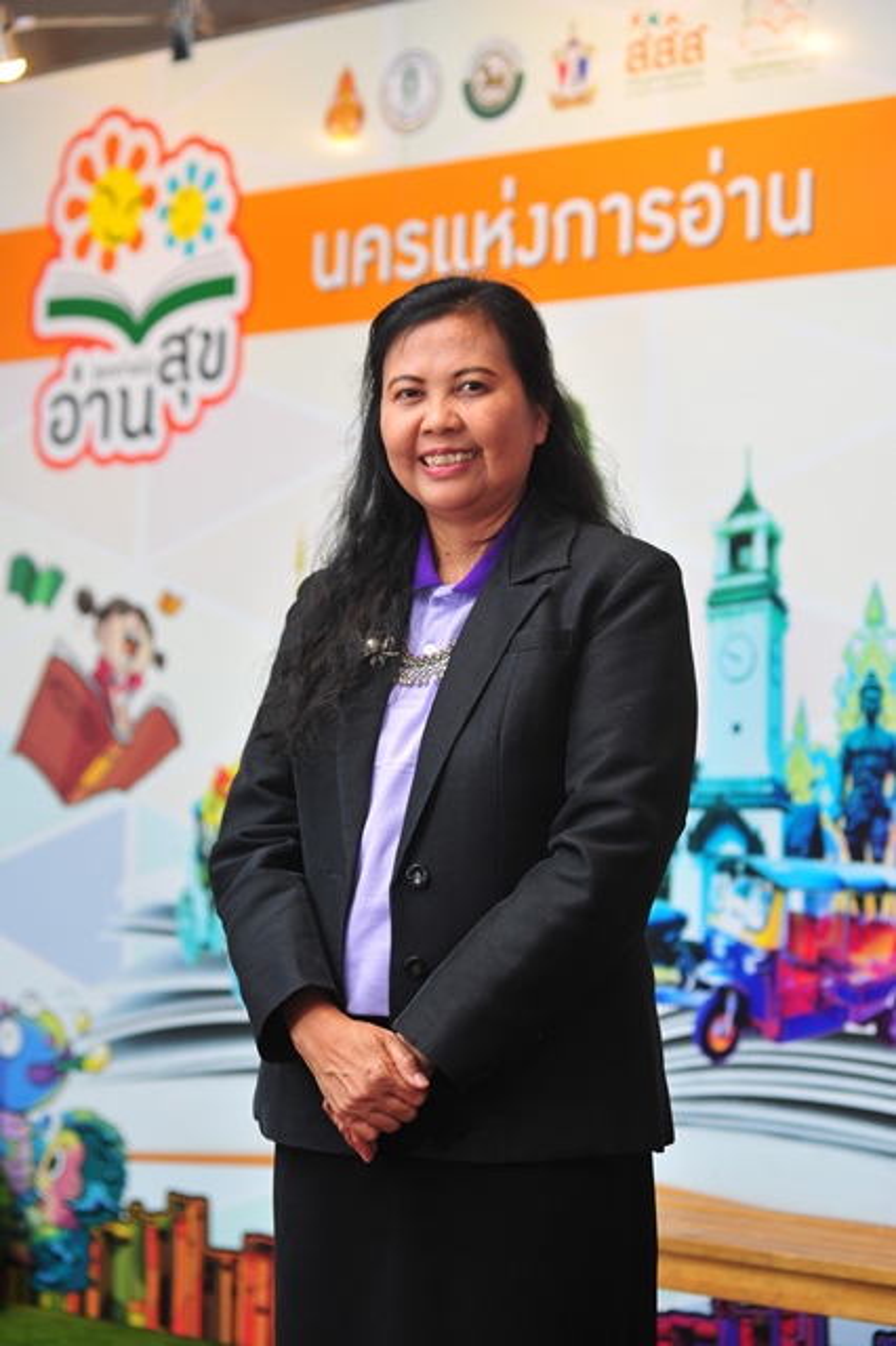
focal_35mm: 80
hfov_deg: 17.0
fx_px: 2990
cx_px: 448
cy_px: 673
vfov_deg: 25.4
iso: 1000
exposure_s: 1/100
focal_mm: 80
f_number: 5
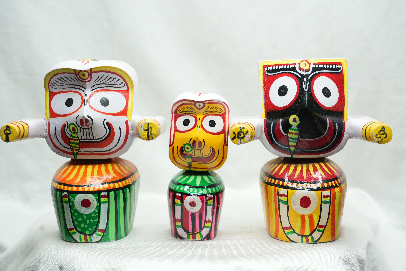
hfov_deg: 34.5
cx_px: 202
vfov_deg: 23.4
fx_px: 654
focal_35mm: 58
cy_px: 137
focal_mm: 57
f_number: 7.1
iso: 400
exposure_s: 1/50
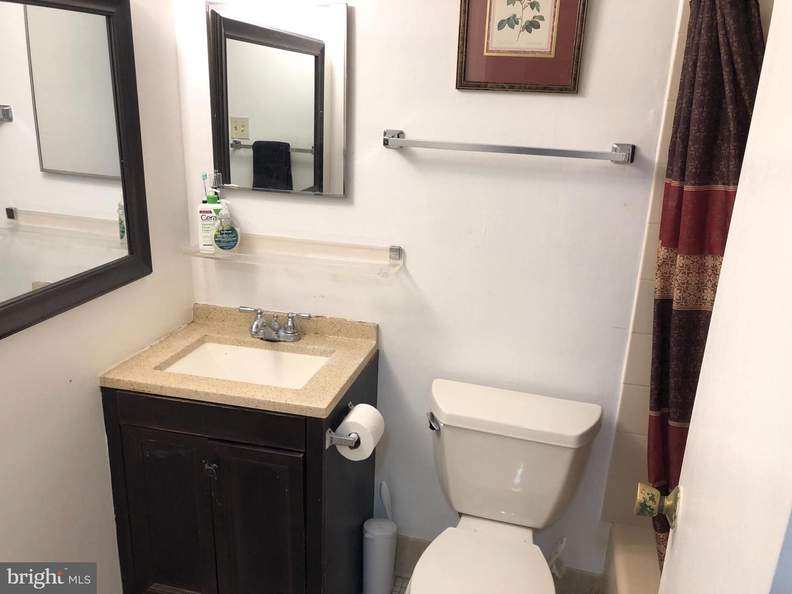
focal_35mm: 28
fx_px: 641
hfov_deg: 63.4
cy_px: 297
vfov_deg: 49.7
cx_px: 396
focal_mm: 4
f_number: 1.8
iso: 40
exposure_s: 1/20
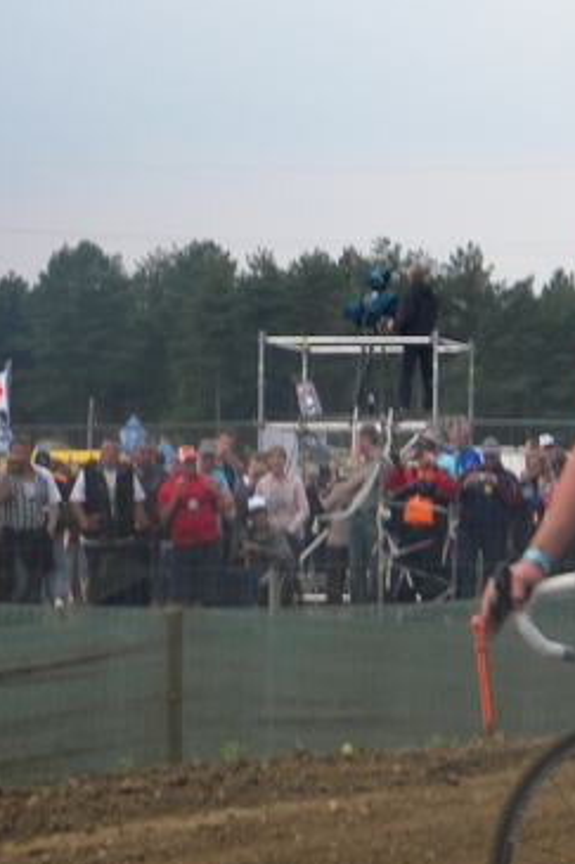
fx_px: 3405
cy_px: 372
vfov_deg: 14.5
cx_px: 665
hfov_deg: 9.5
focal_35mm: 142
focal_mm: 15.1
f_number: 4.5
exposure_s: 1/497
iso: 95
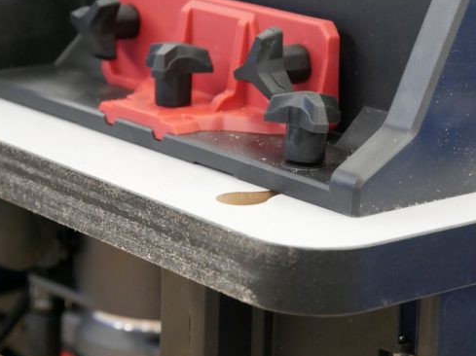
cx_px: 253
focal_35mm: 118
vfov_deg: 12.5
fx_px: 1621
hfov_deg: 16.7
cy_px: 140
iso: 3200
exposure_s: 1/80
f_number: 4.9
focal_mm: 46
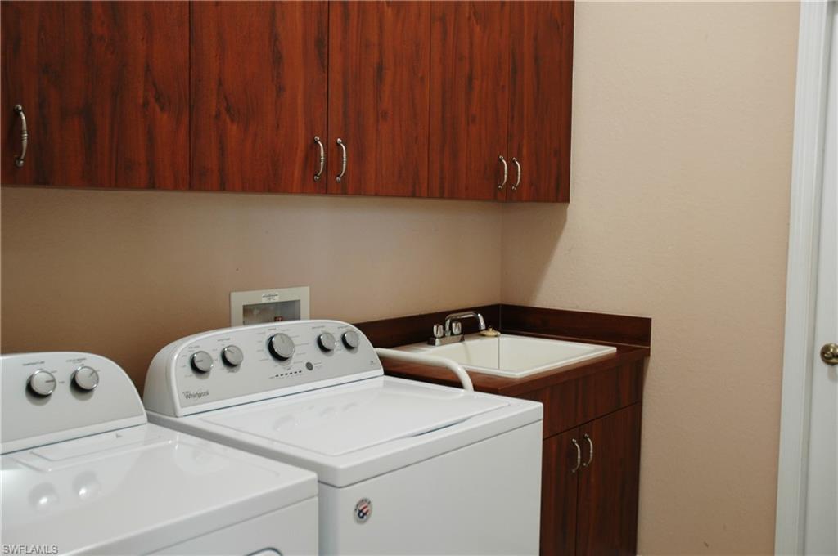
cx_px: 419
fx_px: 837
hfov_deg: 53.2
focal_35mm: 36
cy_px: 278
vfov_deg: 36.8
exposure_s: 1/8
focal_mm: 24
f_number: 3.8
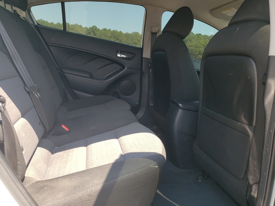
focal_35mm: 26
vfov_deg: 53.1
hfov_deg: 67.3
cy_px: 103
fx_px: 207
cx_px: 138
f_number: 1.5
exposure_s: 1/294
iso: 50
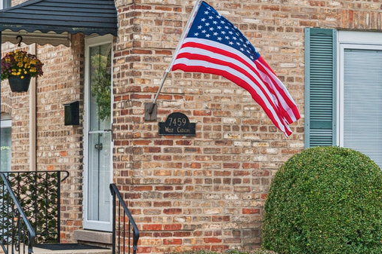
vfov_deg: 9.6
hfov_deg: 14.5
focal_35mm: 141
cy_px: -20
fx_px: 1496
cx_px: 231
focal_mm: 44
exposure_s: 1/320
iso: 400
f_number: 8
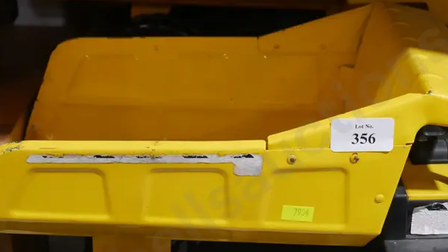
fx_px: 832
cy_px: 156
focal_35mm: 70
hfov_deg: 30.0
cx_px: 287
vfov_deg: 17.2
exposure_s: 1/60
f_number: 4.1
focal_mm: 19
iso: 640
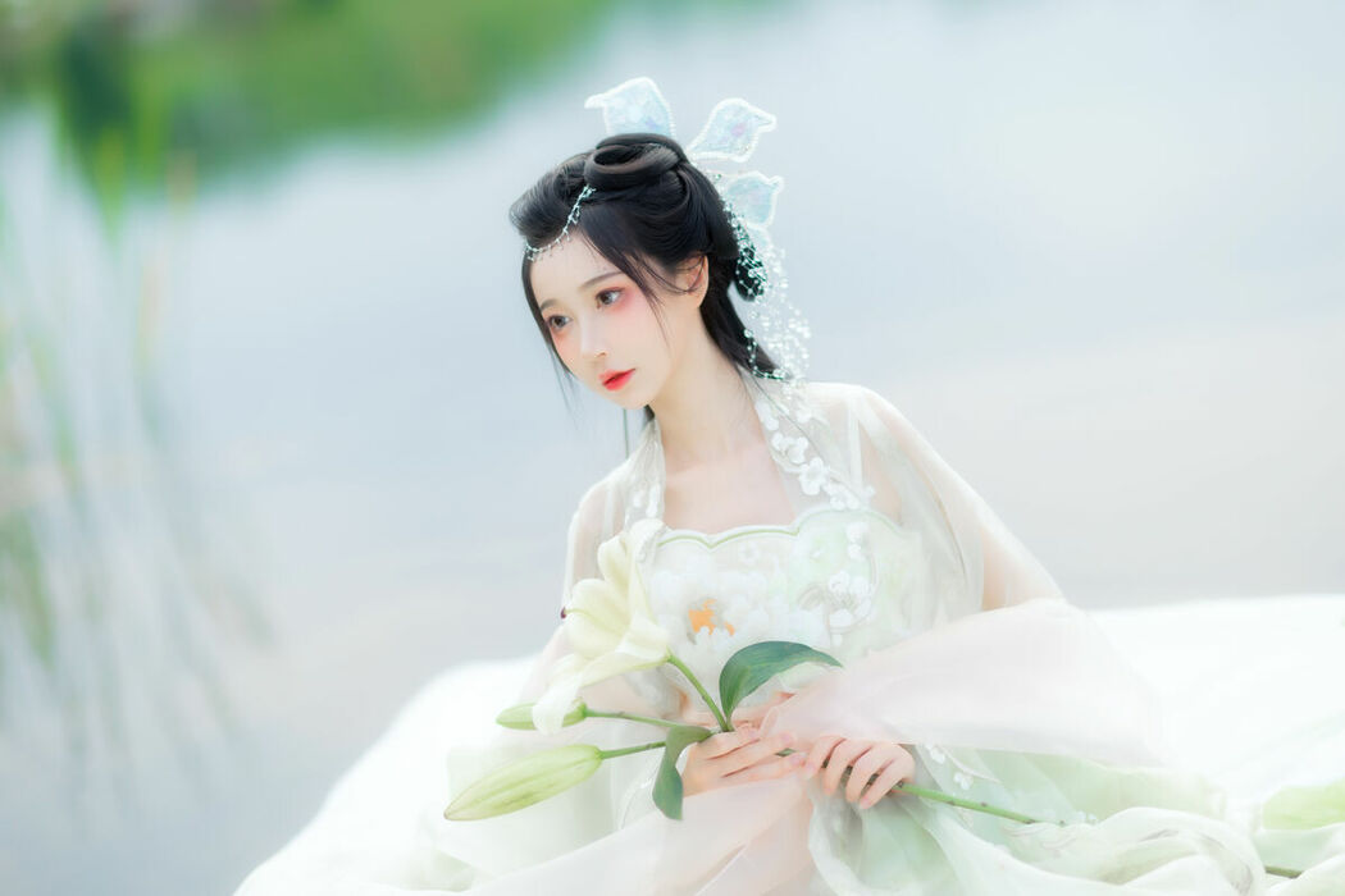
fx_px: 3175
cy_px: 448
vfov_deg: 16.1
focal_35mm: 85
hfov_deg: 23.9
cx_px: 672
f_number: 1.4
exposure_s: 1/1000
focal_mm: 85
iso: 200
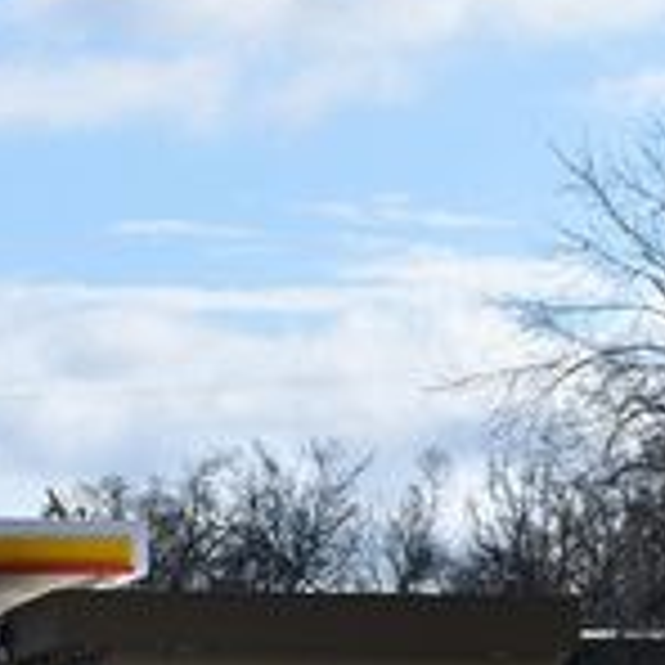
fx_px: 4303
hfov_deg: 8.8
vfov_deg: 8.7
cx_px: -94
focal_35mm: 198
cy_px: 892
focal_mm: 36
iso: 100
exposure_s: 1/320
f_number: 9
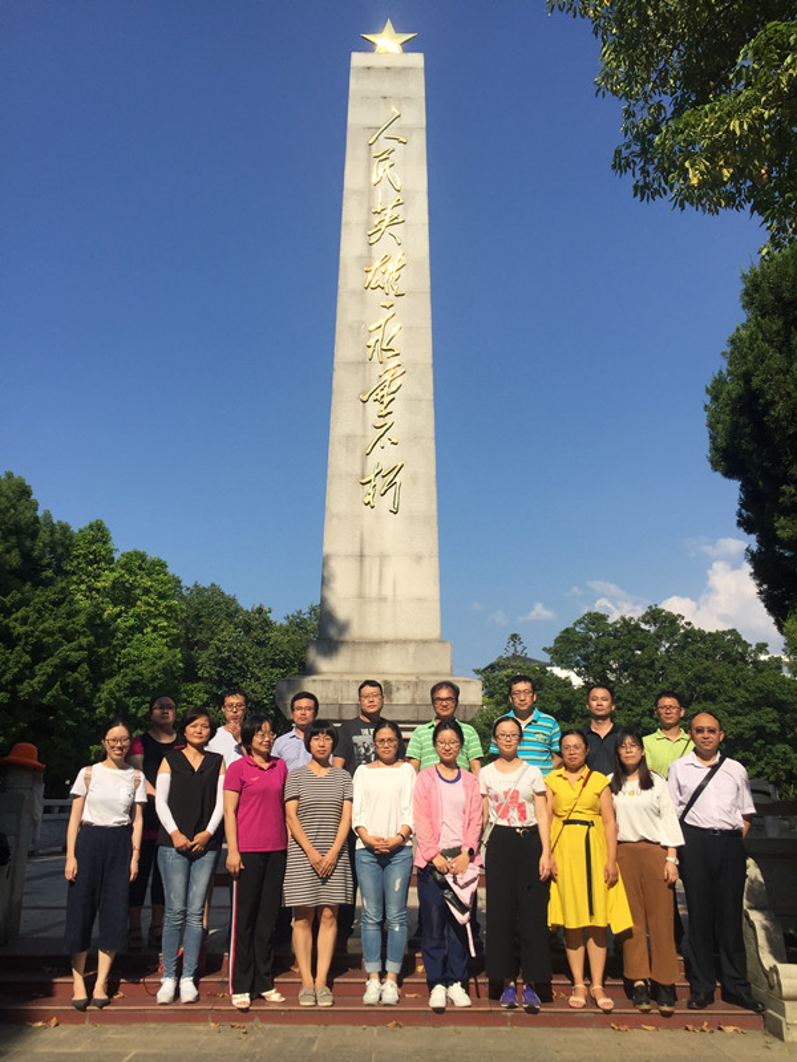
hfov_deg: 48.2
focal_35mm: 29
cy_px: 531
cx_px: 398
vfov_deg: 61.7
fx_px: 890
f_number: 2.2
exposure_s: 1/2825
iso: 32
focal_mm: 4.15
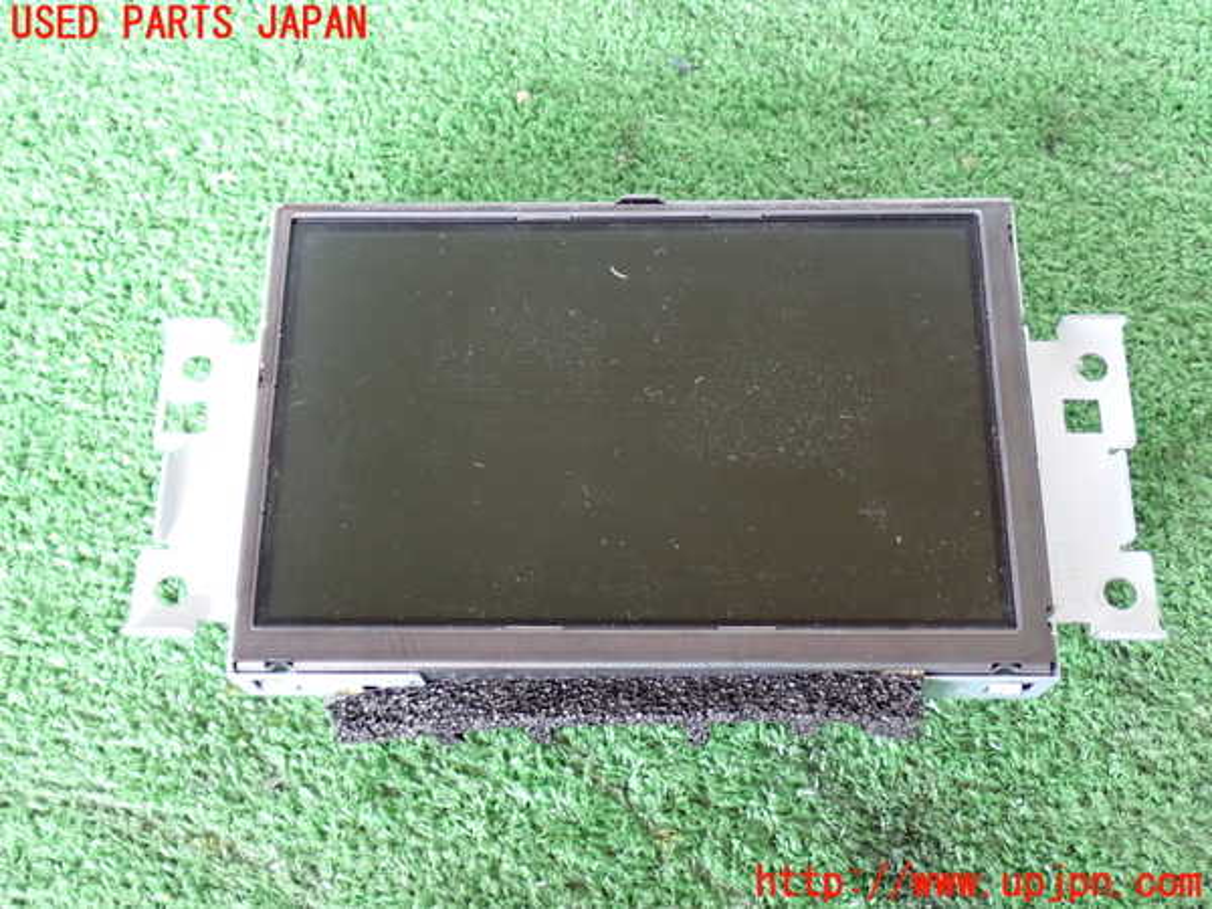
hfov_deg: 45.8
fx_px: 1436
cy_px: 454
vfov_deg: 35.1
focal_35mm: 41
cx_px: 606
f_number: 2.8
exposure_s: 1/20
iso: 800
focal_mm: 7.31
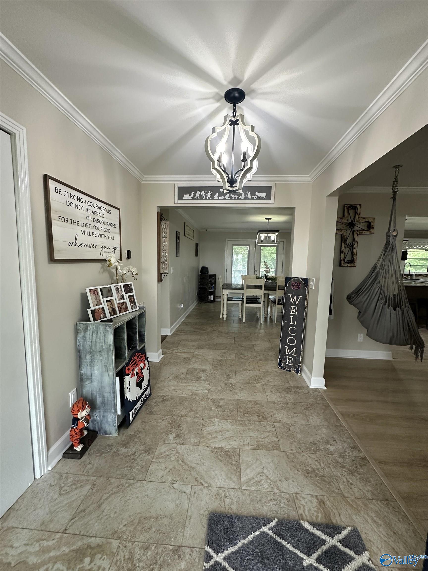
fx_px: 231
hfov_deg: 85.7
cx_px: 214
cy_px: 286
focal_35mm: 14
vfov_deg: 102.1
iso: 250
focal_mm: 2.22
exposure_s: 1/120
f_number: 2.2
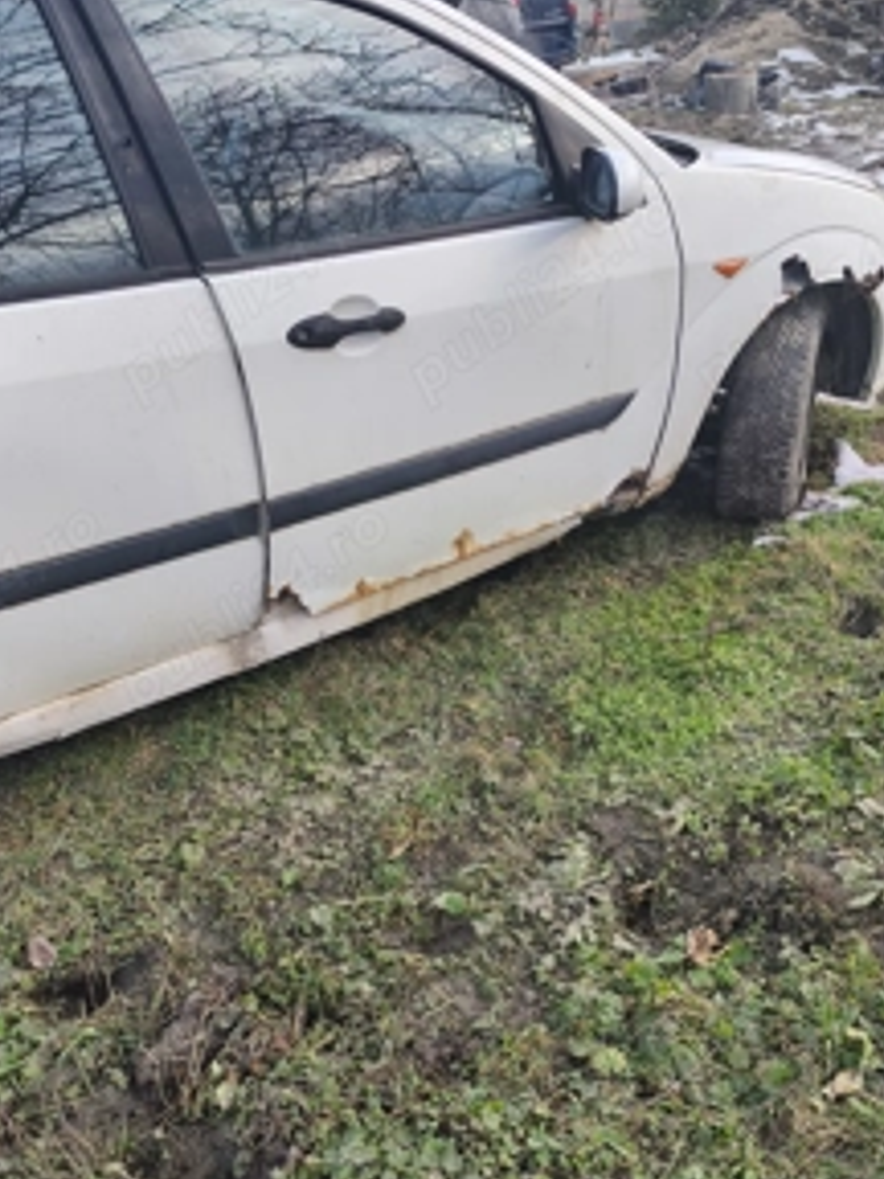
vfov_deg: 56.6
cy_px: 675
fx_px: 1090
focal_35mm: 32
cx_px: 397
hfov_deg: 44.1
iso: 50
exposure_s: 1/253
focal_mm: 6.14
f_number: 1.65
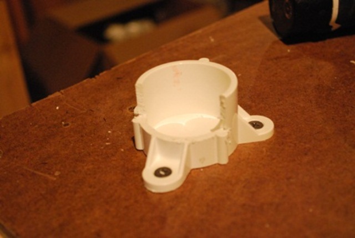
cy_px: 119
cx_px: 178
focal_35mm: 57
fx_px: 563
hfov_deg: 35.0
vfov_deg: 23.9
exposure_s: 1/10
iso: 1600
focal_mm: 38
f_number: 5.3
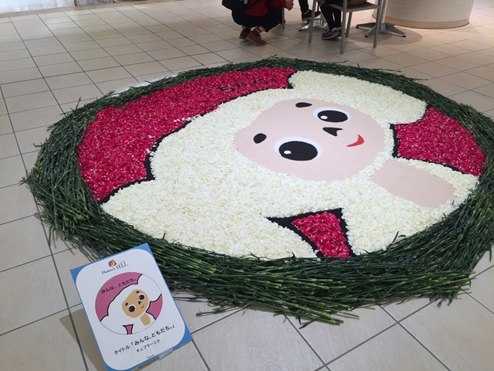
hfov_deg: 61.7
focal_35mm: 29
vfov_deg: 48.2
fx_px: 414
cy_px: 186
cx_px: 247
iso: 50
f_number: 2.2
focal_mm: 4.15
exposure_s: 1/120
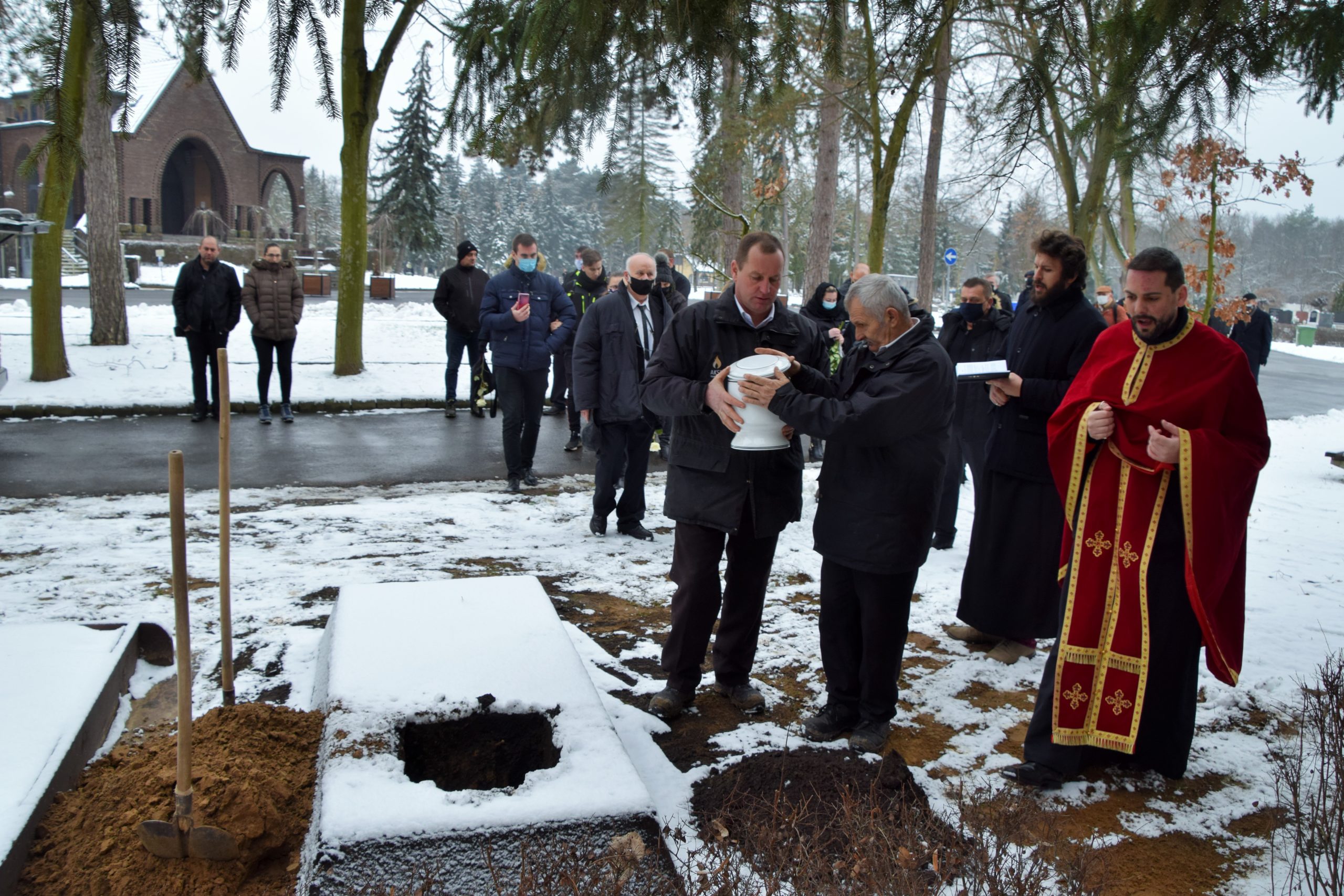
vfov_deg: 47.9
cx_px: 672
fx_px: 1008
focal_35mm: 27
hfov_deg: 67.4
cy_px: 448
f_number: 7.1
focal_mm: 18
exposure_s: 1/200
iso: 400
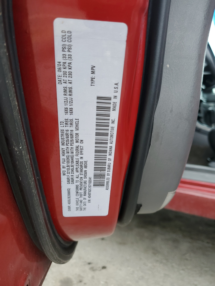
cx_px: 108
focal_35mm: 26
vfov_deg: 67.3
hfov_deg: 53.1
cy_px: 143
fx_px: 215
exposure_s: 1/60.2
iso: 66
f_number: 1.5
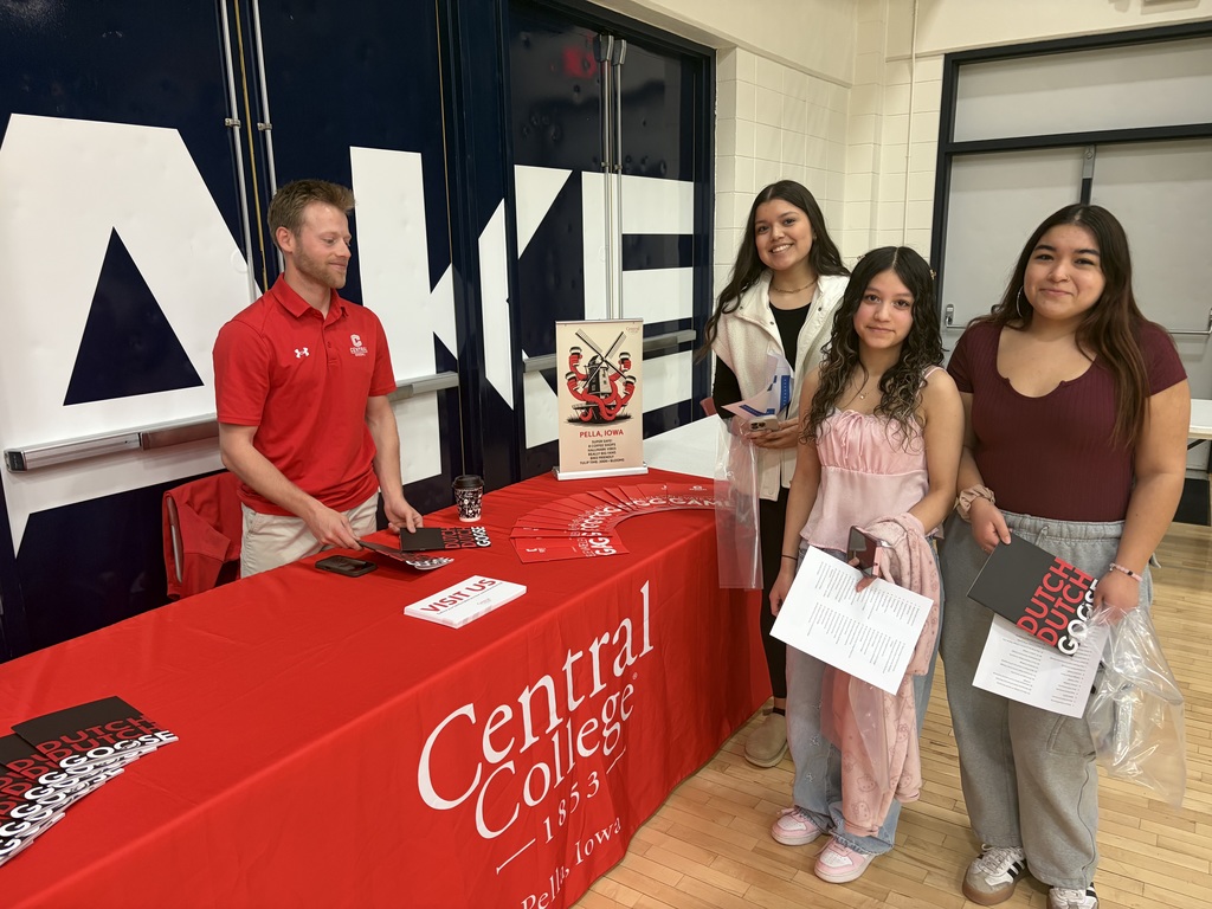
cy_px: 454
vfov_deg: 53.1
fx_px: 910
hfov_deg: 67.3
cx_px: 606
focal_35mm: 26
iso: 200
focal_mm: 5.96
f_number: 1.6
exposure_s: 1/60
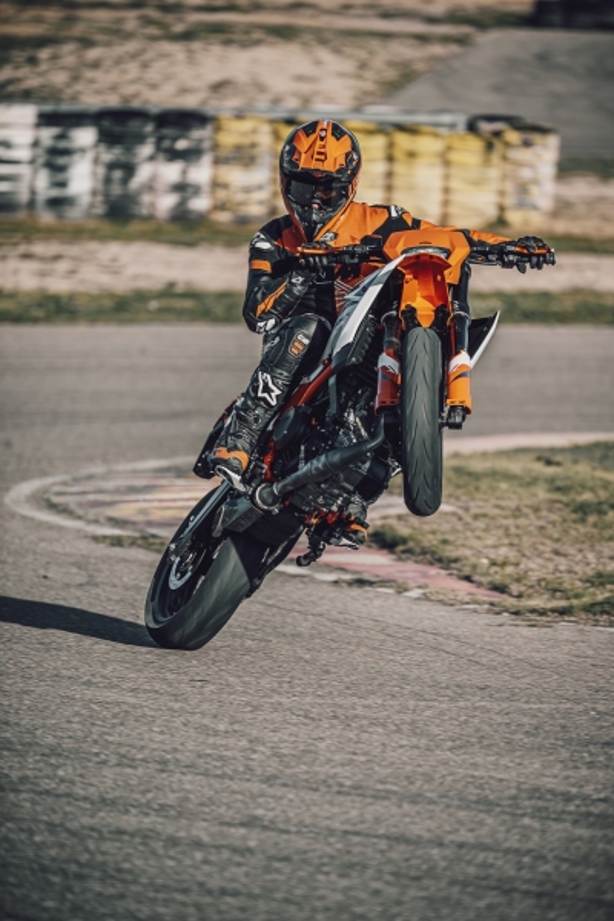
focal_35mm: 320
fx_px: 8186
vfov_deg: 6.4
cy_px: 460
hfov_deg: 4.3
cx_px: 307
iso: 64
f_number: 5.3
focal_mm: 320
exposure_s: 1/400
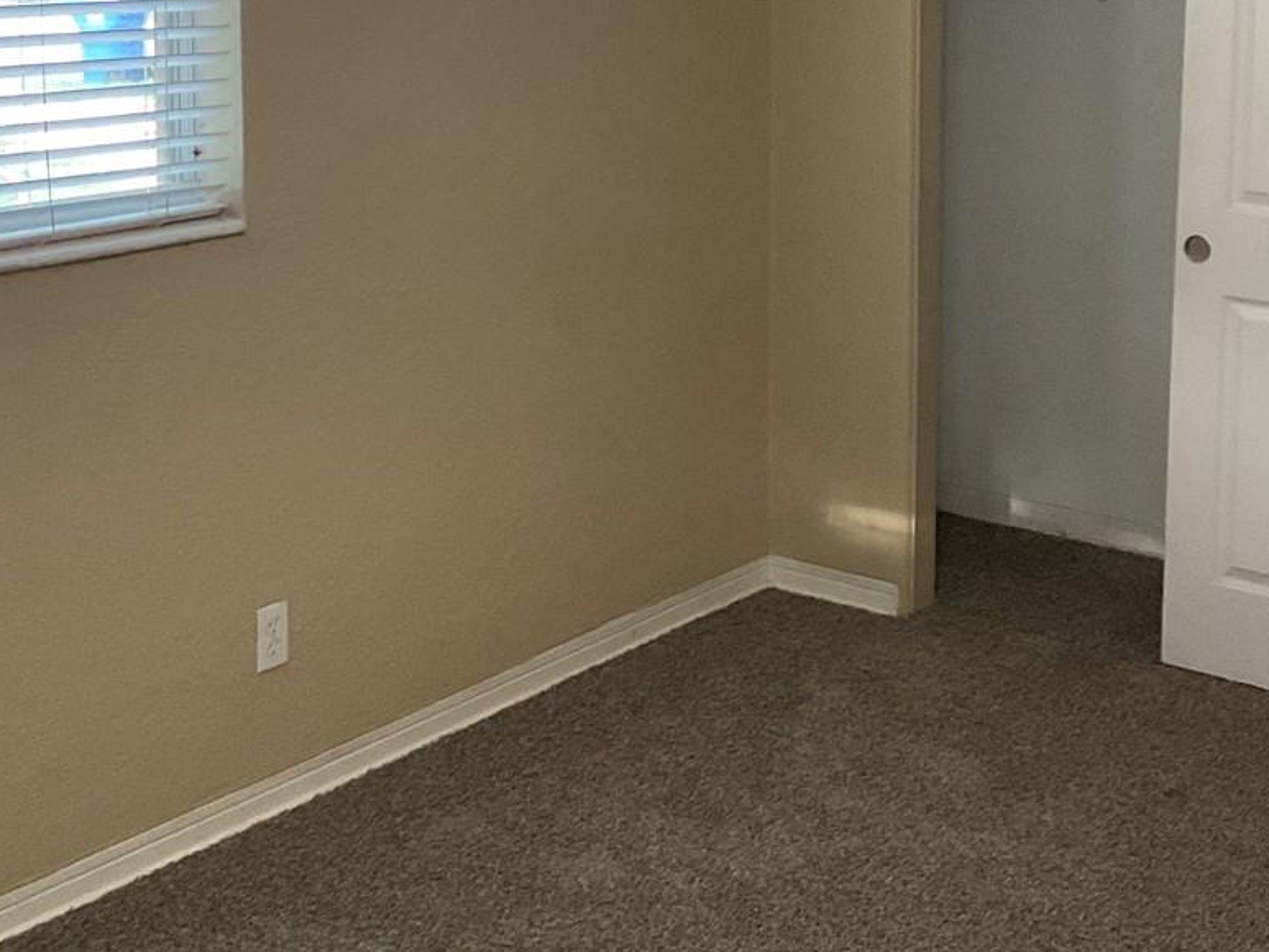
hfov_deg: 32.0
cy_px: 94
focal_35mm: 60
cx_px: 793
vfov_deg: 23.8
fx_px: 2200
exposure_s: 1/60
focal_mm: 3
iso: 250
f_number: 1.8
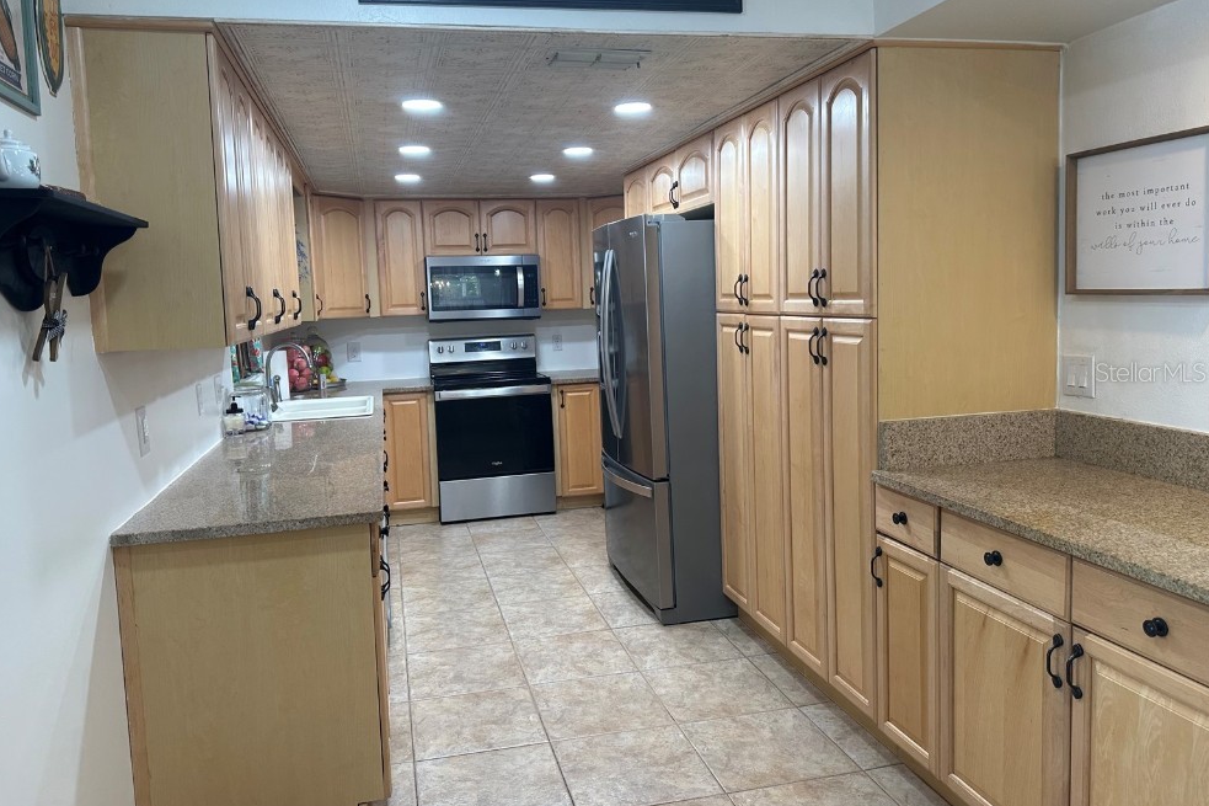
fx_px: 873
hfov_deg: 69.4
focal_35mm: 26
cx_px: 582
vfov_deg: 49.5
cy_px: 372
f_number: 1.78
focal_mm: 6.86
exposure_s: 1/120
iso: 160
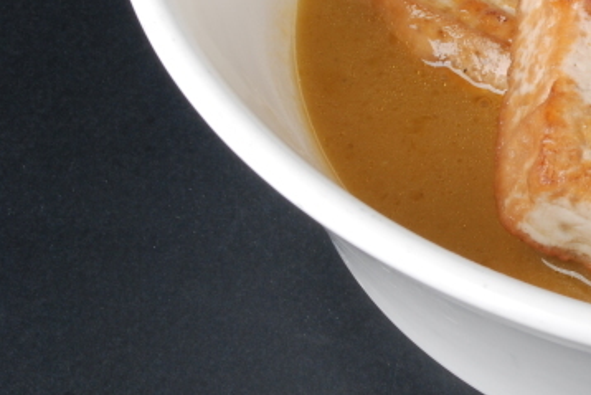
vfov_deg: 7.2
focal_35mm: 189
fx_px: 3104
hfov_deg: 10.6
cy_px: -11
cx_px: 799
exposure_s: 1/125
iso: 160
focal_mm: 44
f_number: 18
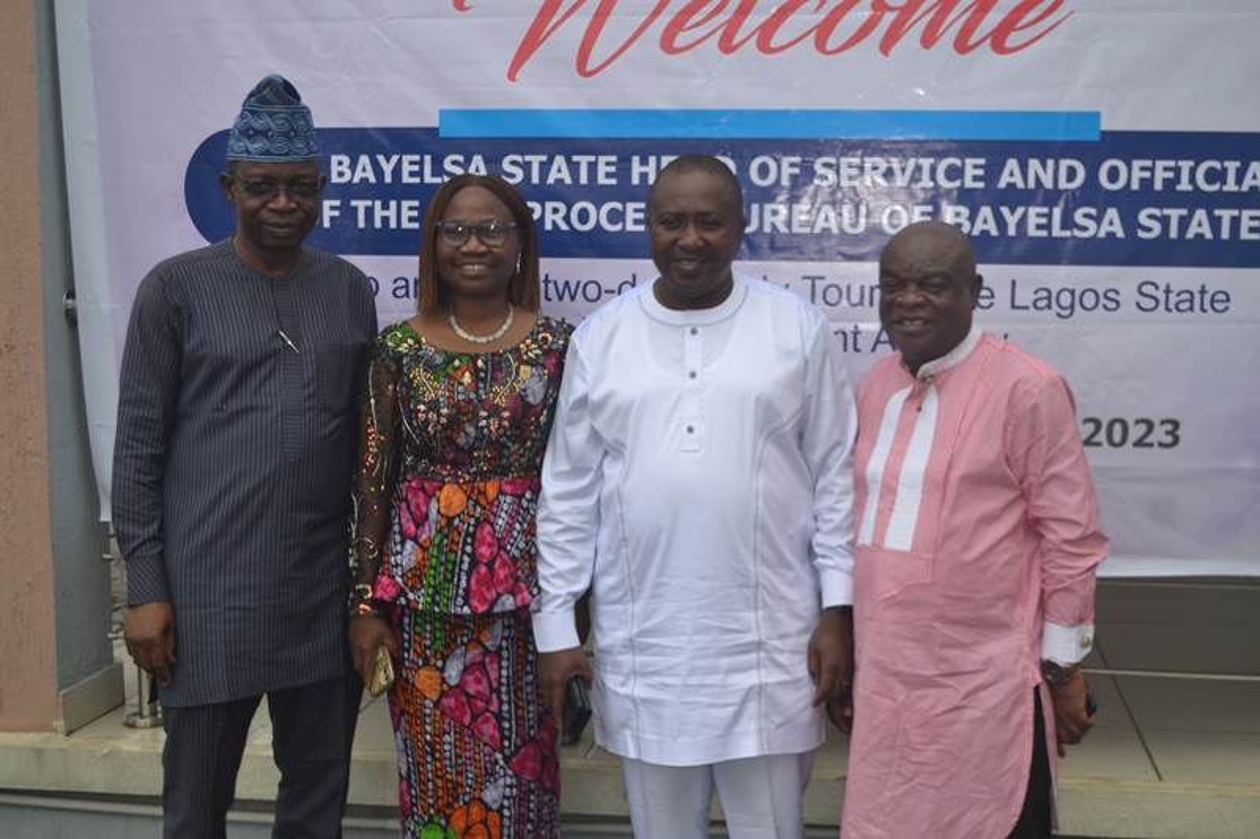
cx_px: 630
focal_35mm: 48
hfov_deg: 41.1
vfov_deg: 28.1
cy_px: 420
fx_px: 1680
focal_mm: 32
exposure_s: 1/200
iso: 100
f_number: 5.6
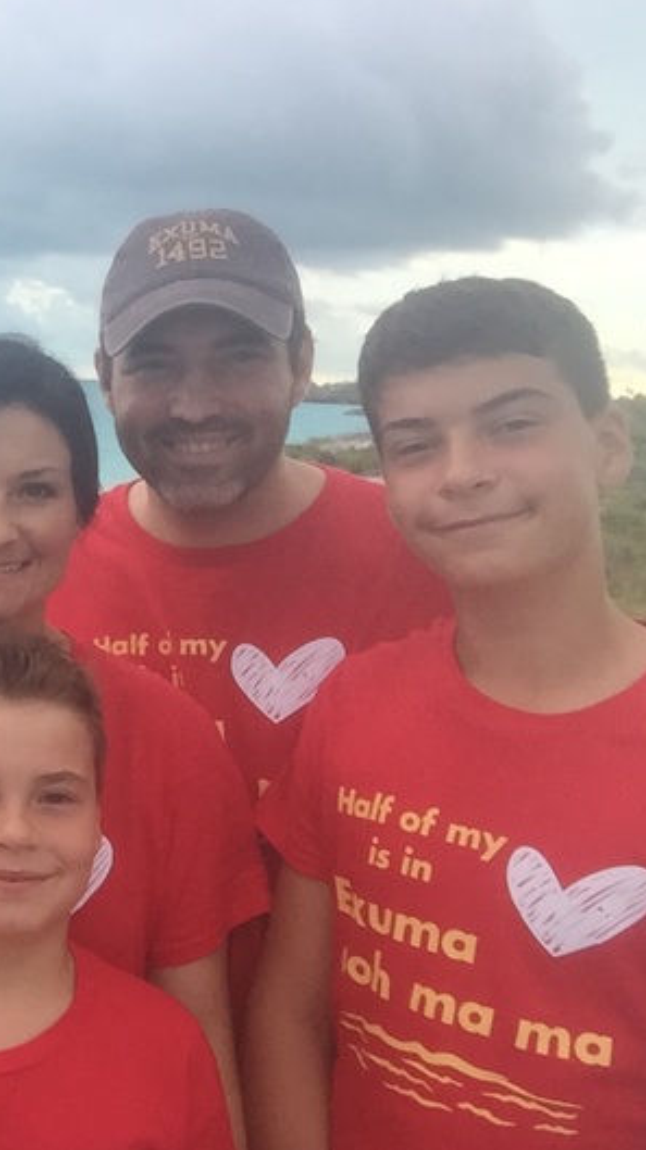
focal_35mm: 46
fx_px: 1403
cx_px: -98
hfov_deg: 23.9
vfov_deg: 44.6
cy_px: 570
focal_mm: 2.65
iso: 32
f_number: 2.2
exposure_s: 1/231
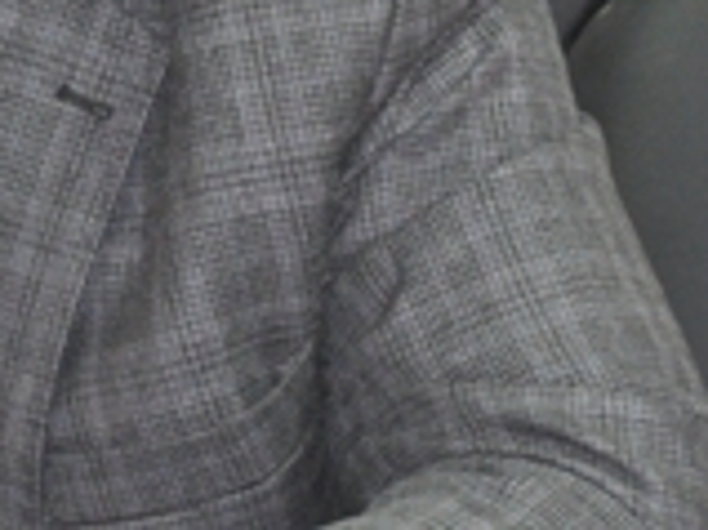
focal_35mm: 489
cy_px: -24
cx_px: -142
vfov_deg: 3.0
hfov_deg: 4.0
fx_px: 9994
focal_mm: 90
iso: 1600
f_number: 5.6
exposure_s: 1/60
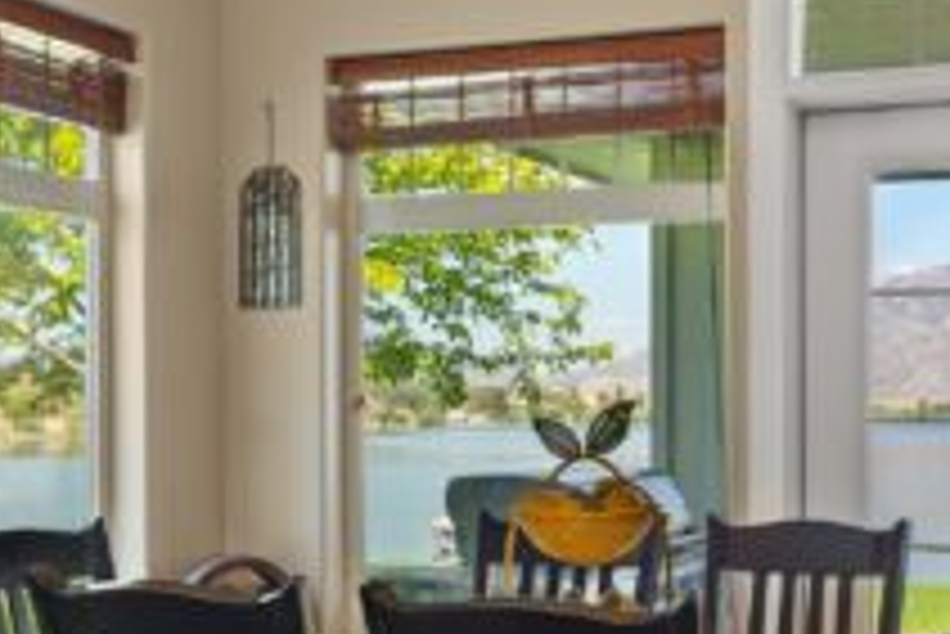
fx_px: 1440
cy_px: 398
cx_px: 720
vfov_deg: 24.8
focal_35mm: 55
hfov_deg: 35.6
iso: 400
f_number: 4.5
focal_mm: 28.8
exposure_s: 1/15
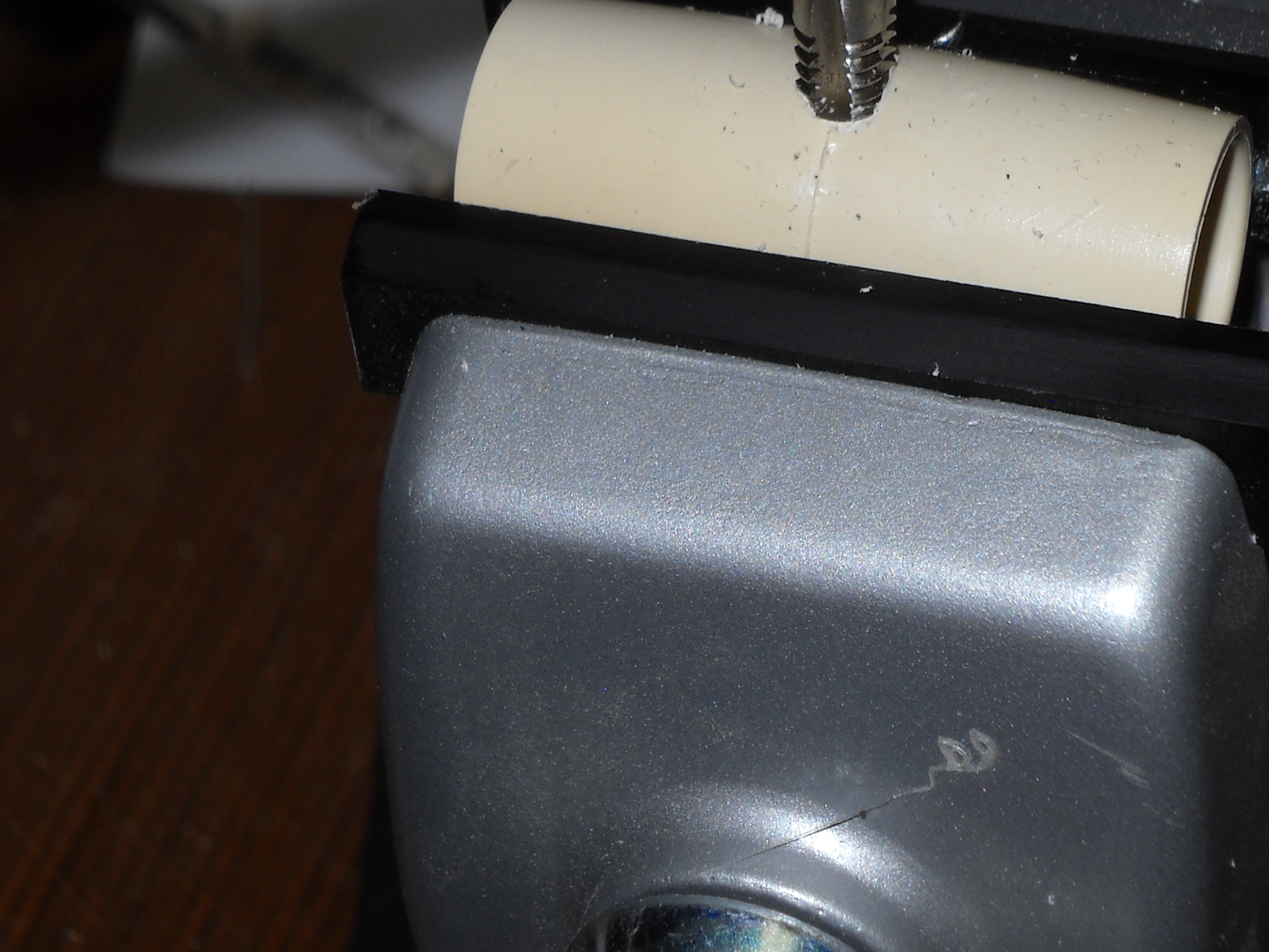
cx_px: 859
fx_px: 5096
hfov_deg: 14.2
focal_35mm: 139
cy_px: 220
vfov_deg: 10.6
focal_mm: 14.9
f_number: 8.5
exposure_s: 1/60
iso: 64
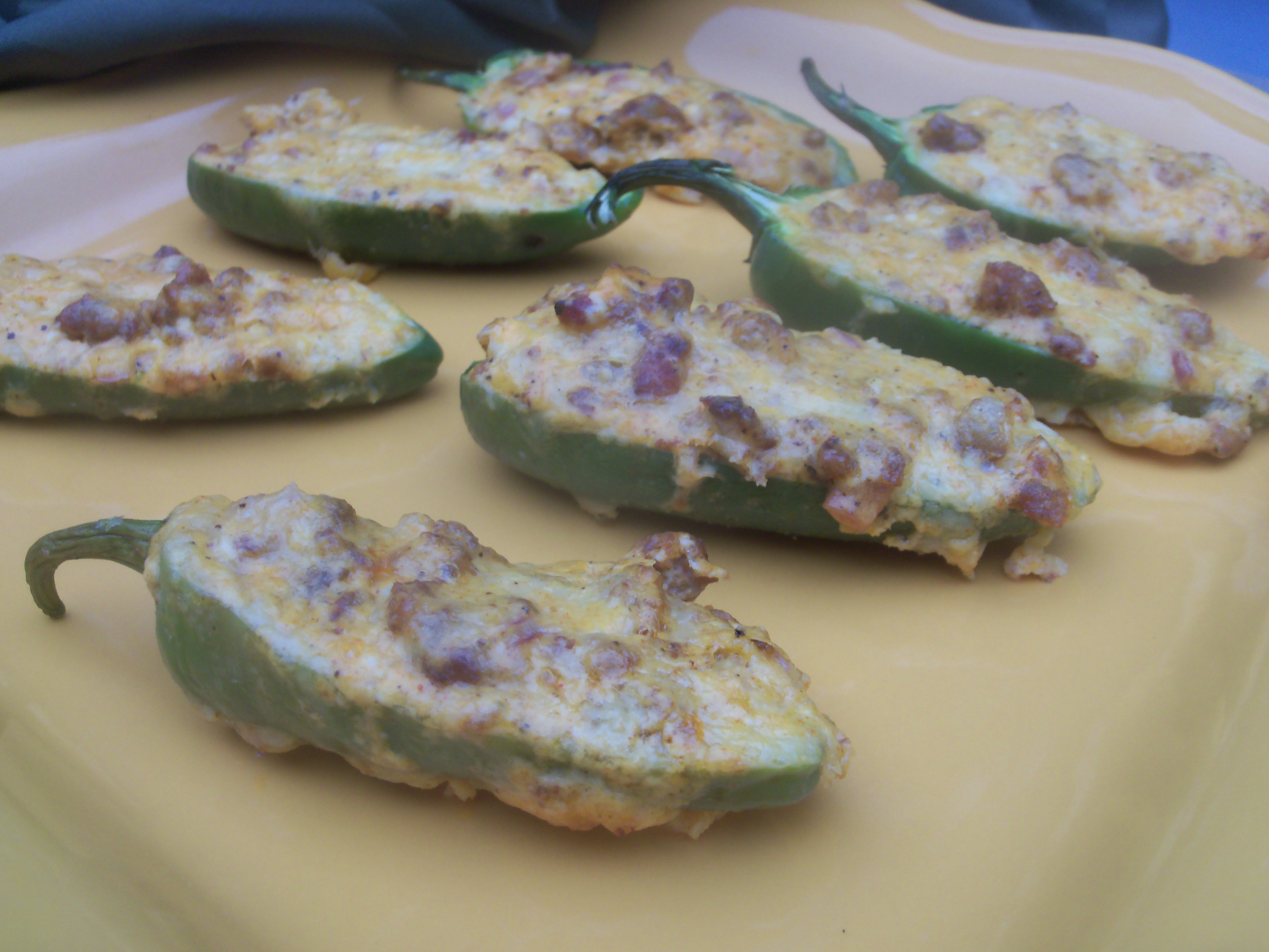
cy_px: 476
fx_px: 1283
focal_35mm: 35
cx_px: 634
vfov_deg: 40.7
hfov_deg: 52.6
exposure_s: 1/125
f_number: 3
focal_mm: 6.3
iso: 64
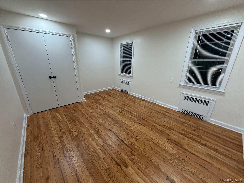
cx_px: 122
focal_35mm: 14
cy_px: 92
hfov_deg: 102.1
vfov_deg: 85.7
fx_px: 99
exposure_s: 1/120
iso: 250
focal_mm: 2.22
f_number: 2.2
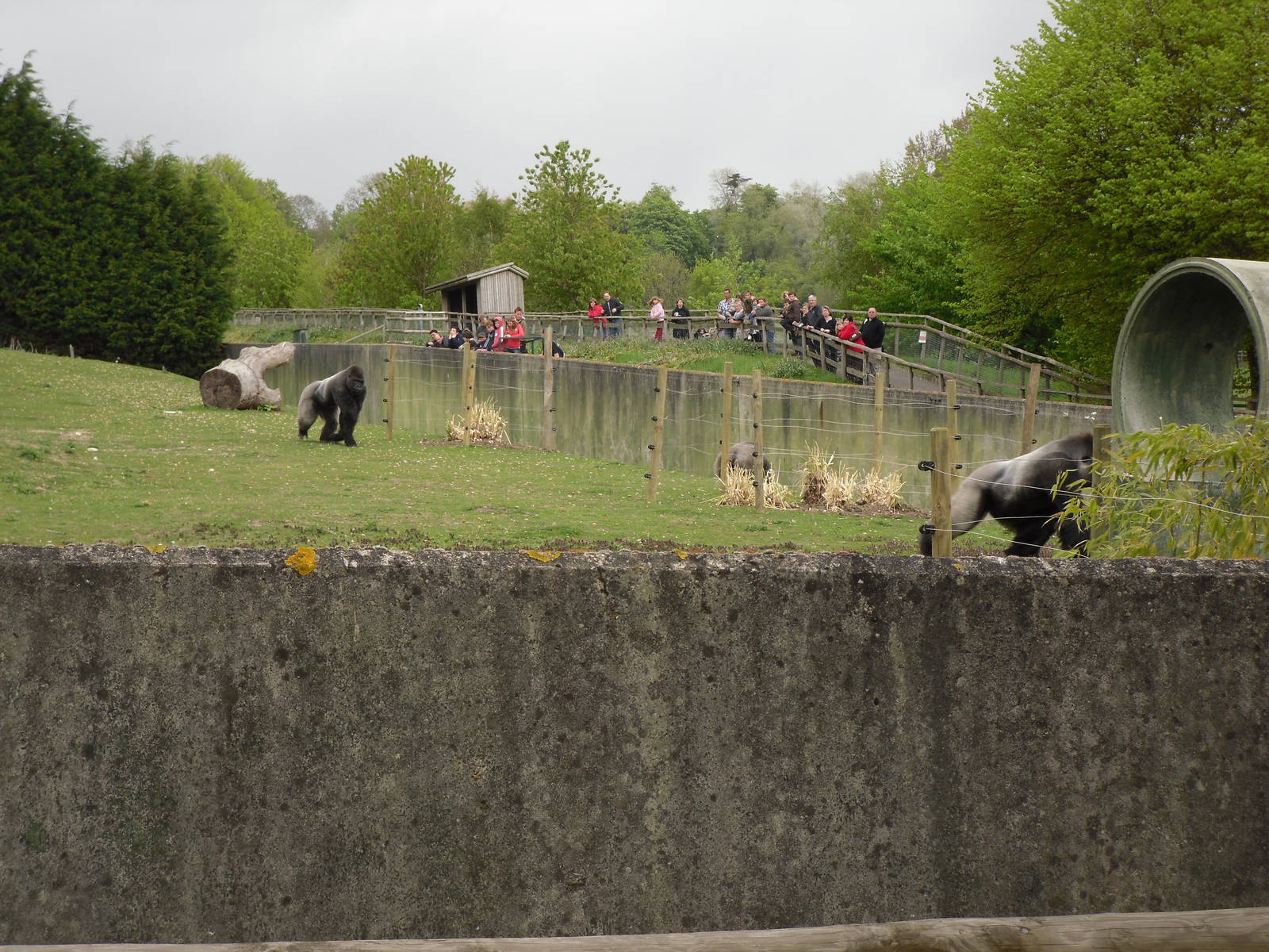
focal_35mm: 72
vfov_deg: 20.4
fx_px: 2639
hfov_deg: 27.0
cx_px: 634
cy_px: 476
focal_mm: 13.5
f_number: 4.6
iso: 100
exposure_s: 1/66
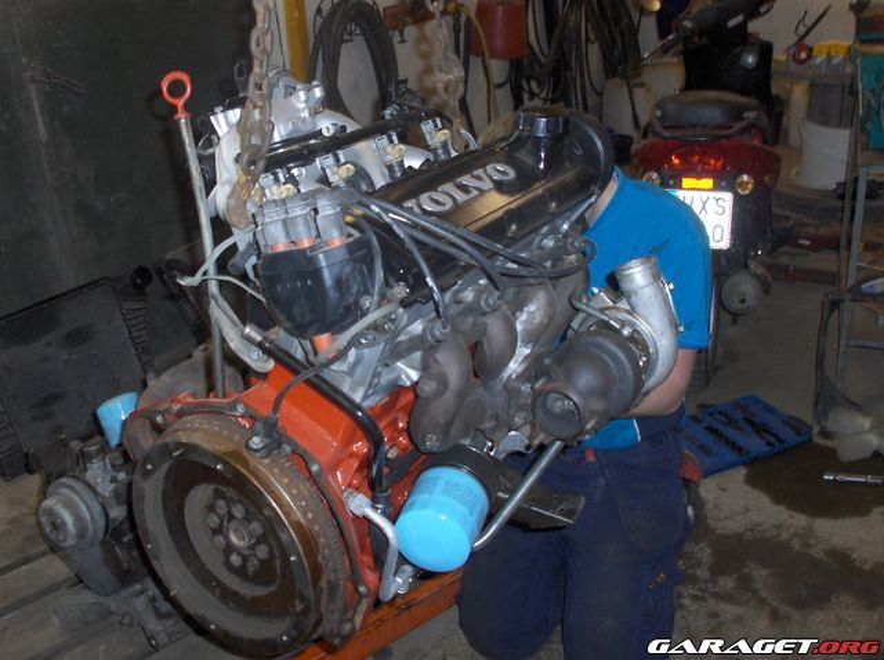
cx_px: 442
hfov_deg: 63.5
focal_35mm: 28
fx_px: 714
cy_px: 330
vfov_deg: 49.6
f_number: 2.8
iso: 53
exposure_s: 1/60
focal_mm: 5.8
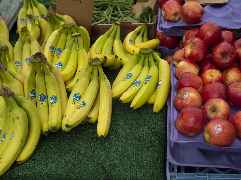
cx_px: 120
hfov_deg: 38.2
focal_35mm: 50
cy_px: 90
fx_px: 348
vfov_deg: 29.1
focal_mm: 25
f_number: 3.5
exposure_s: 1/1000
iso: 320
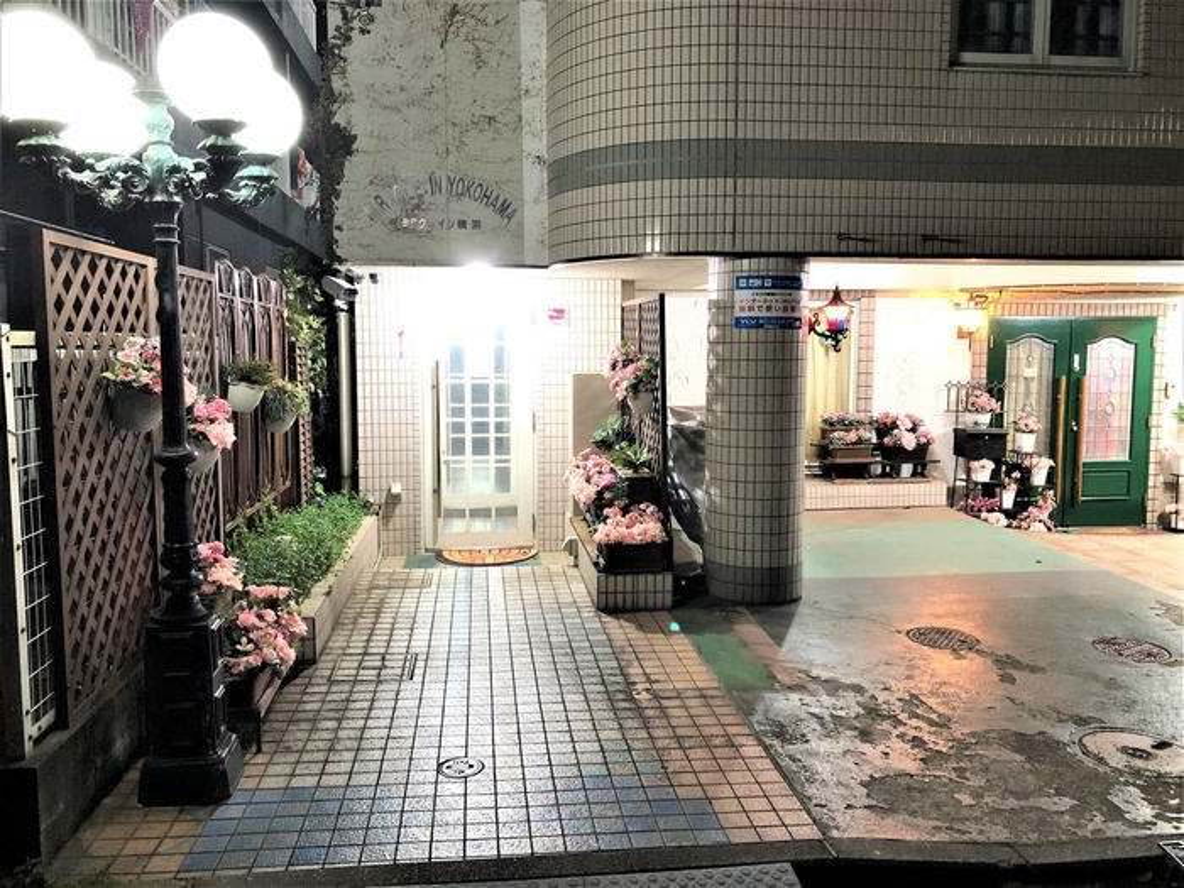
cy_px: 444
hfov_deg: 63.4
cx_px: 592
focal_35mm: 28
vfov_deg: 49.7
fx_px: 958
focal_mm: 3.99
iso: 100
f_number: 1.8
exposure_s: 1/9
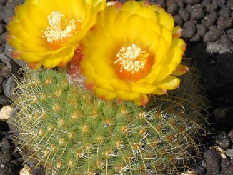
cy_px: 94
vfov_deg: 13.8
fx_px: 720
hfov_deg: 18.4
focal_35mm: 107
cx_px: 104
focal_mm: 14.1
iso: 125
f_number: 4.5
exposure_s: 1/800
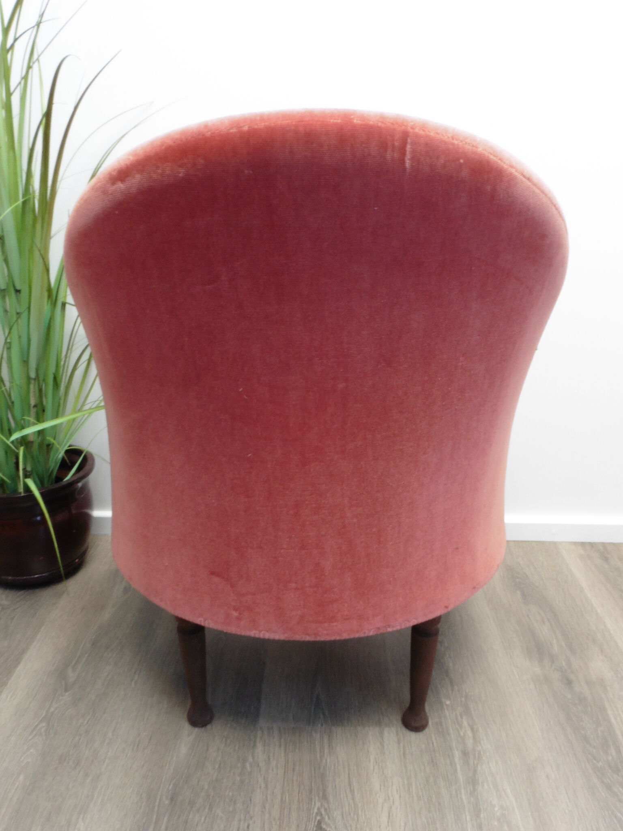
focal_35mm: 27
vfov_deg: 65.3
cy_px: 416
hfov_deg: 51.4
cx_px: 312
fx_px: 648
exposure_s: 1/13
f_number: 8
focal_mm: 4.8
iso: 125
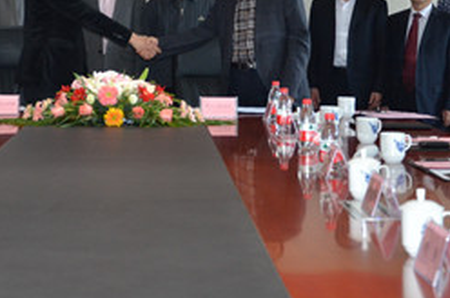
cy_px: -21
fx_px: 1359
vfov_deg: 12.3
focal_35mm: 109
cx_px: 118
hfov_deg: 18.7
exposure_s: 1/60
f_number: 4.2
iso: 800
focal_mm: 30
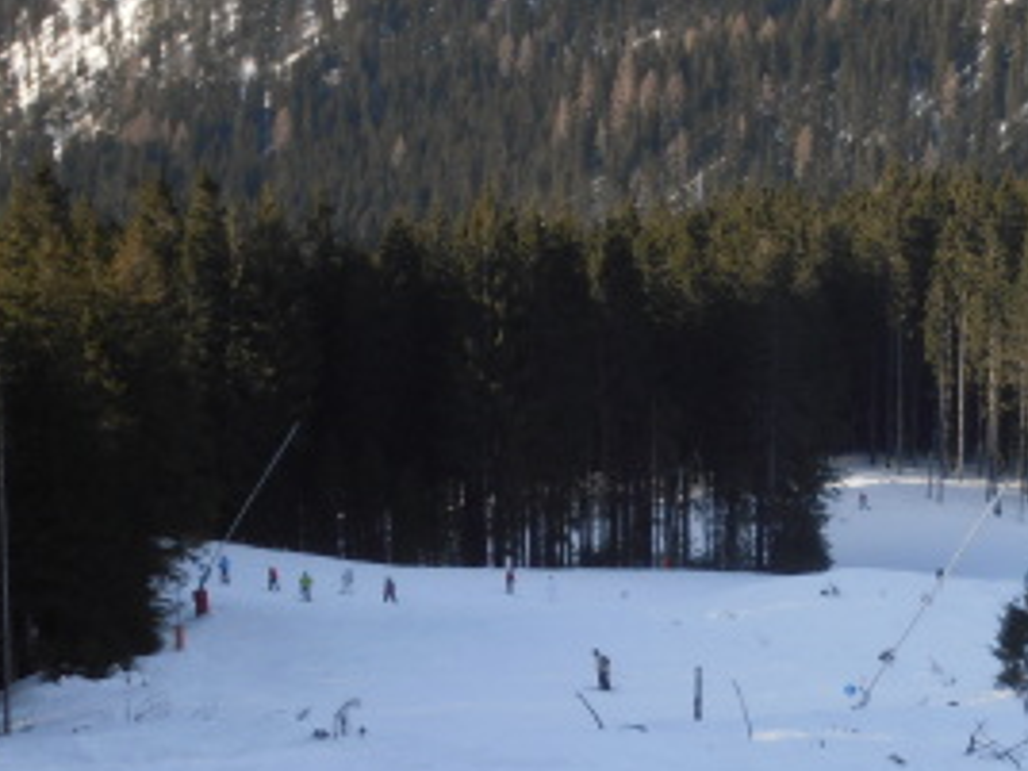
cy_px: 656
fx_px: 5910
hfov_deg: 9.9
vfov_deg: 7.4
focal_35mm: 199
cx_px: 871
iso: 80
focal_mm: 19.64
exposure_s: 1/250
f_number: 5.5
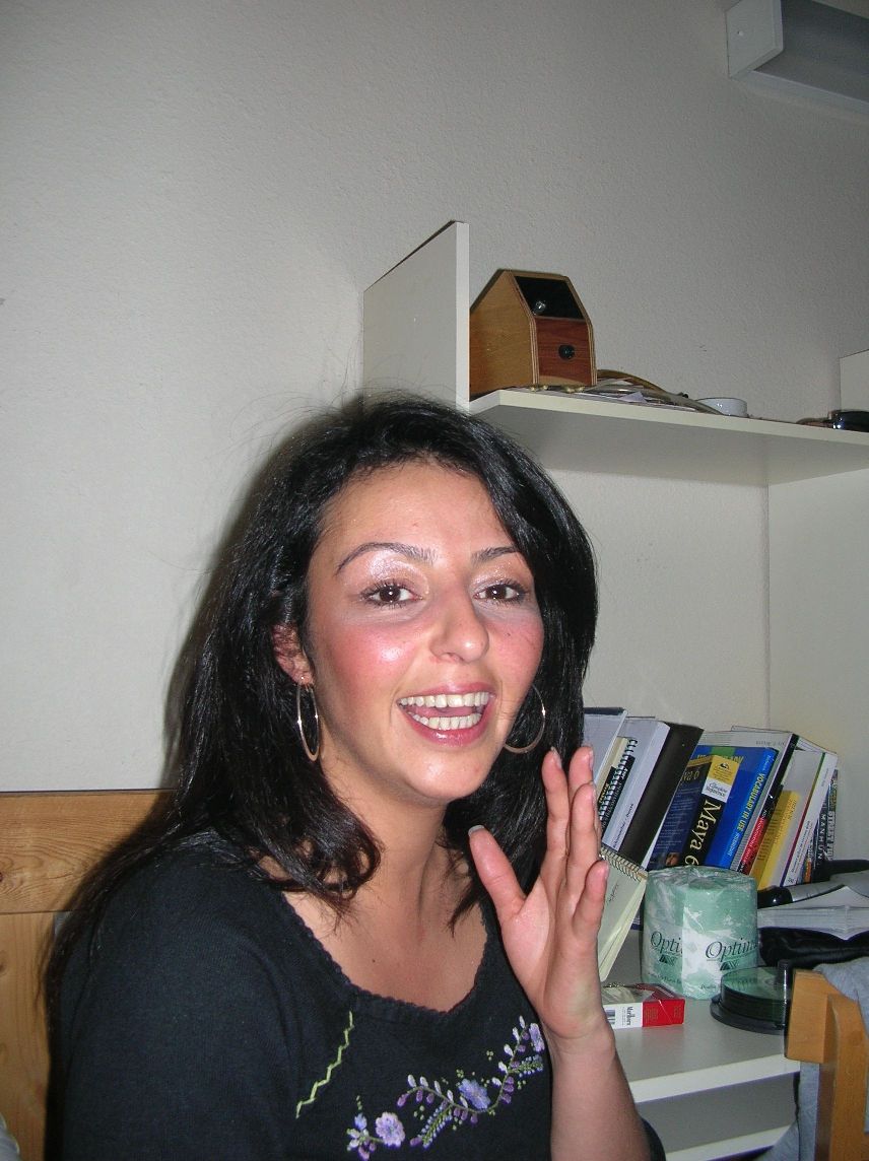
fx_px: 1173
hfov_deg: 40.6
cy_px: 580
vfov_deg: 52.7
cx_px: 434
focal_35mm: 35
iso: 50
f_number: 2.8
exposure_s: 1/60.1
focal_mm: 5.8
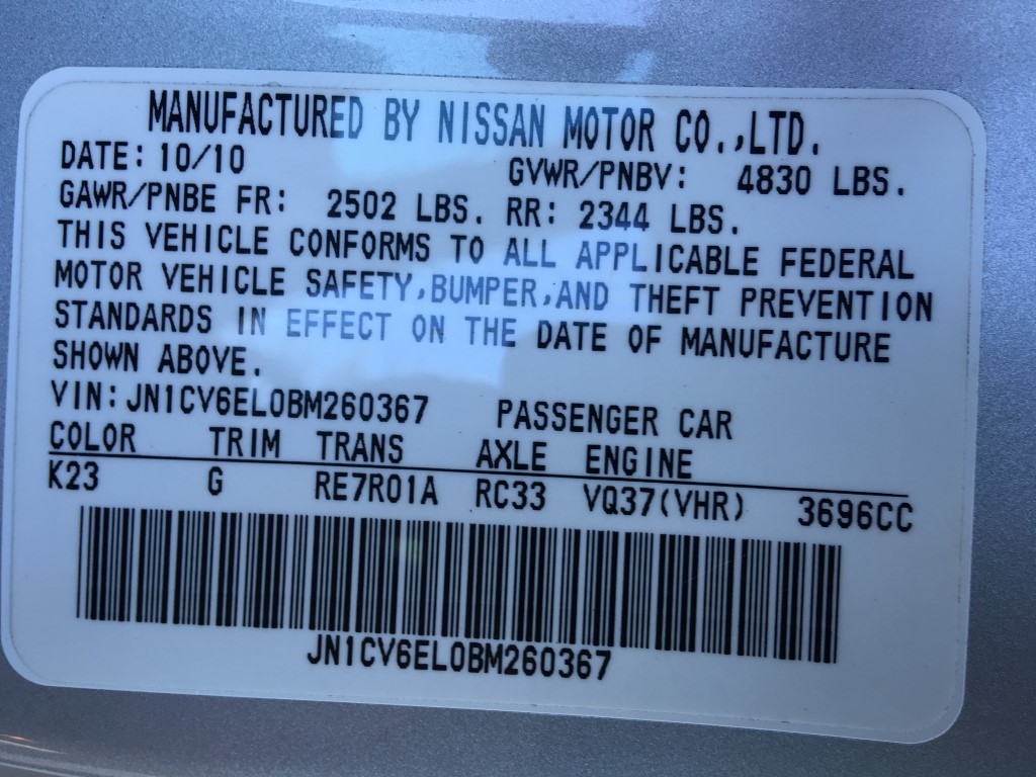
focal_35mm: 29
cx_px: 518
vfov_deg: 48.2
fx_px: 868
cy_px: 388
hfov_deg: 61.7
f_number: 2.2
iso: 32
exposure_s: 1/60
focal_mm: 4.15
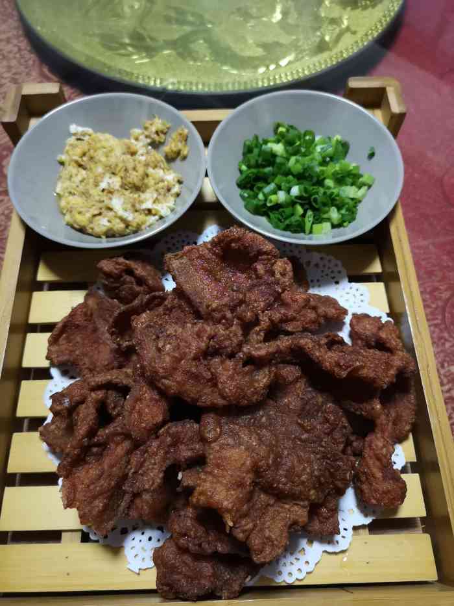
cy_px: 303
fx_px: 472
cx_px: 227
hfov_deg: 51.4
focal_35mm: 27
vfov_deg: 65.3
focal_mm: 3.95
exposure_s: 1/60.2
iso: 640
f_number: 1.8
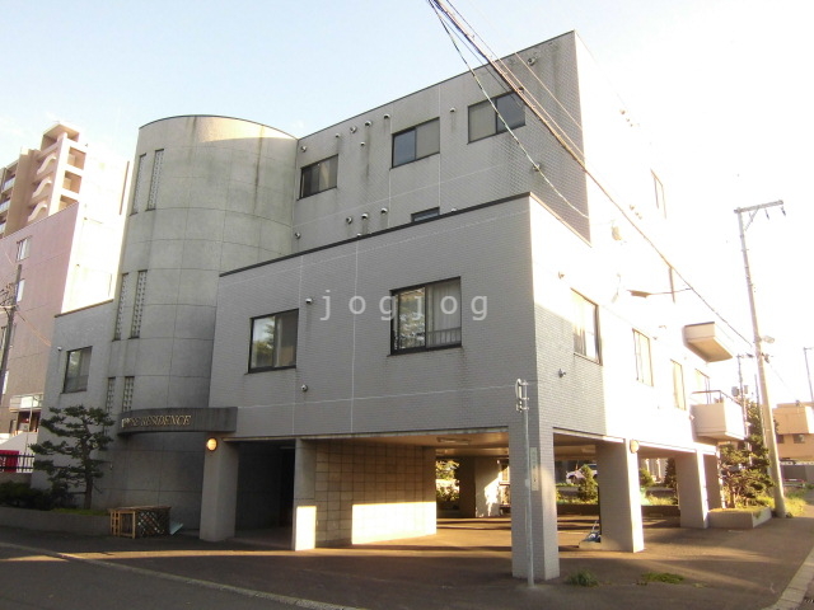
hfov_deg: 67.3
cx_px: 407
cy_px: 305
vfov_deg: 53.1
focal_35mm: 26
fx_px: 611
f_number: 2.8
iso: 100
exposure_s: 1/200
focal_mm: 4.7
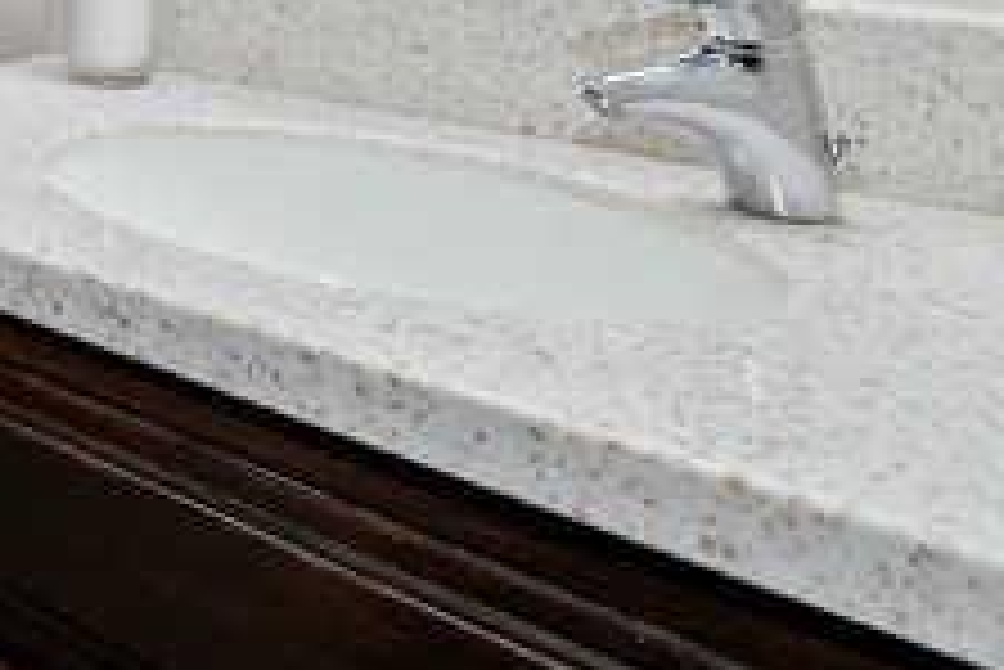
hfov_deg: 33.5
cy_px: -124
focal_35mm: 43
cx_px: -293
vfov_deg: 27.6
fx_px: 1200
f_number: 8
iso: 400
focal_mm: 10
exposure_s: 1/30
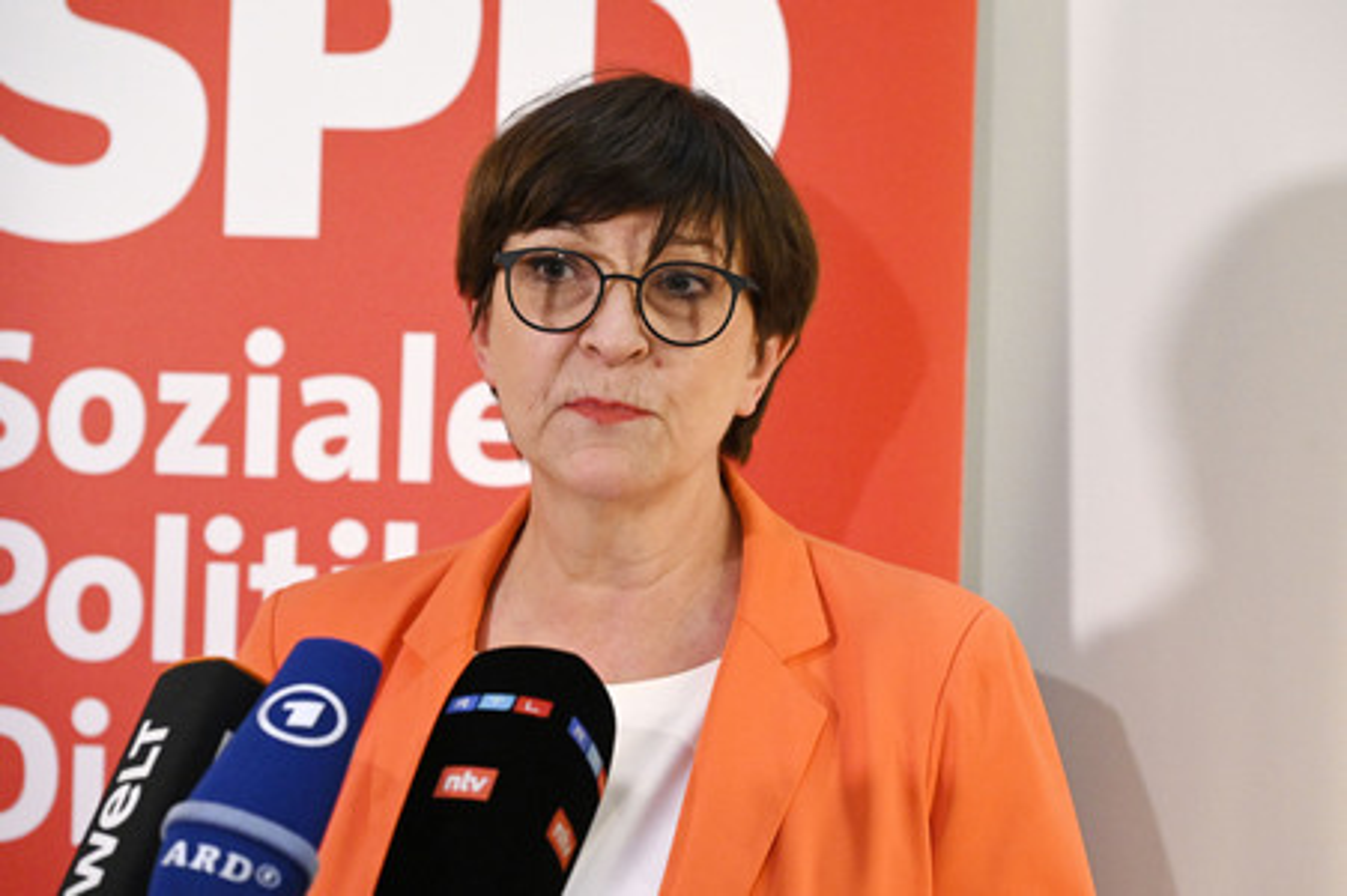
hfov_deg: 24.5
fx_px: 3103
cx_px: 674
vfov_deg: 16.4
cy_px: 448
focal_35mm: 83
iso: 6400
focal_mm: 83
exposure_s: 1/200
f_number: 4.5
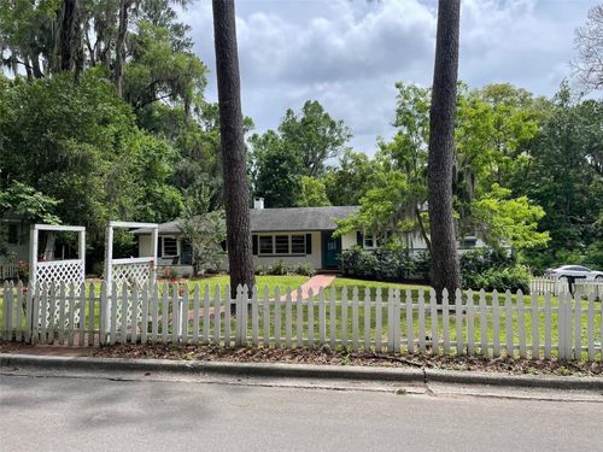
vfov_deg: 53.1
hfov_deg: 67.3
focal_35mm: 26
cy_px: 226
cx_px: 302
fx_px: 453
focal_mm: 4.2
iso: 32
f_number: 1.6
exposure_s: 1/2174
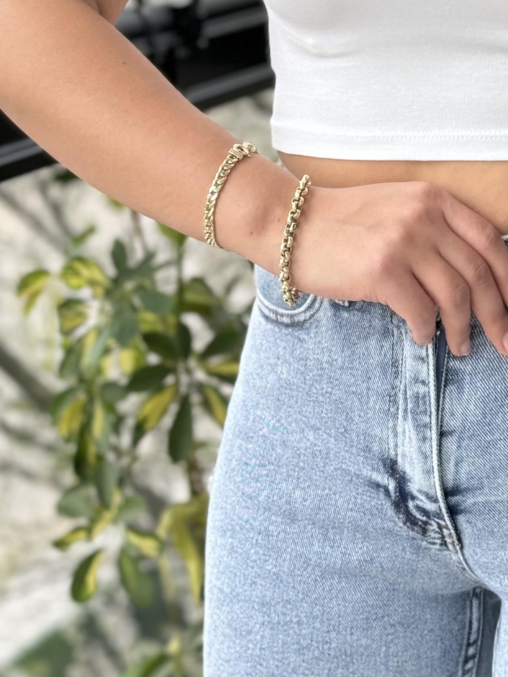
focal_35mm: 117
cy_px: -64
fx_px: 2289
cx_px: 546
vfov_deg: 16.3
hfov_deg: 12.5
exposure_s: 1/228
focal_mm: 6.86
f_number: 1.78
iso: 64
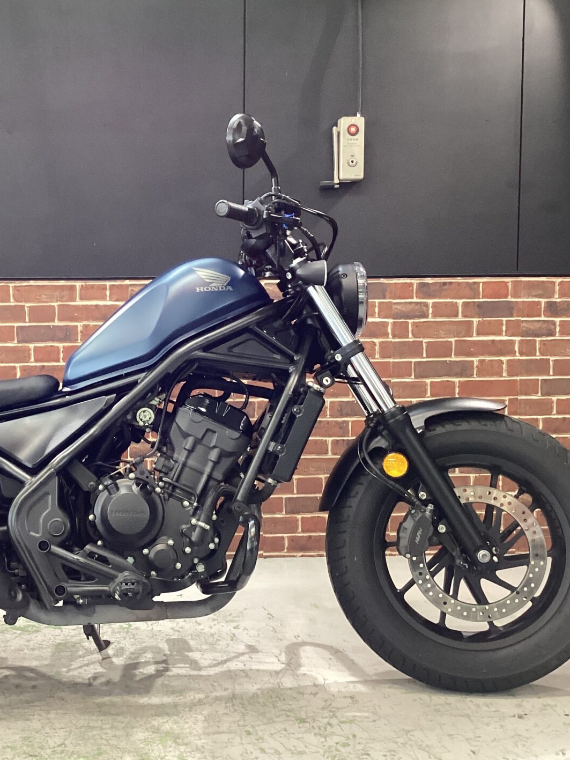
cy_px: 379
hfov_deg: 33.7
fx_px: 922
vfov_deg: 44.8
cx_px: 143
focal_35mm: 42
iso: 200
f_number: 2.4
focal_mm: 3.3
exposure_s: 1/50
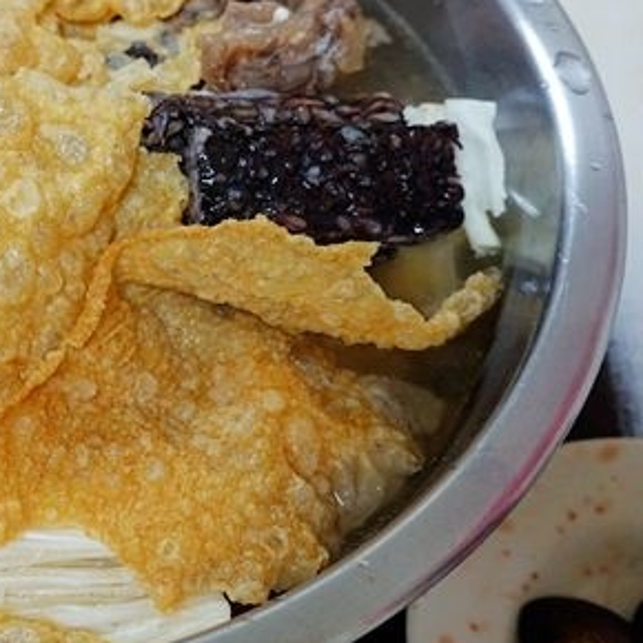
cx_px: -55
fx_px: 1240
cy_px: 261
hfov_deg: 26.8
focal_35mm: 59
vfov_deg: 29.0
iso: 500
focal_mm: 11.45
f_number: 2.5
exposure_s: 1/40
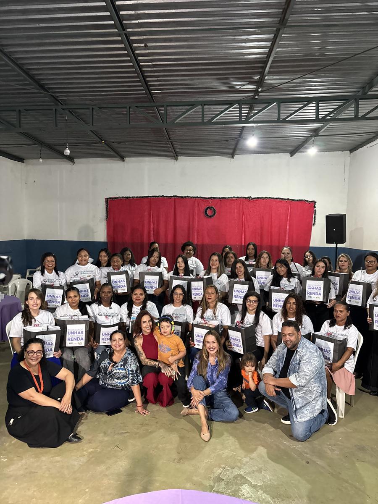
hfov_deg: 53.1
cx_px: 189
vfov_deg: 67.3
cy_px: 252
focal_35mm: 26
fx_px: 379
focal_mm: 5.96
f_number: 1.6
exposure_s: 1/40
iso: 400
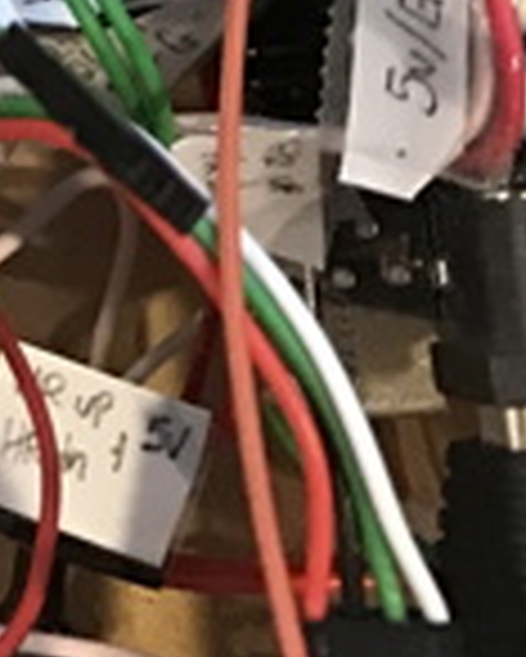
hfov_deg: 9.4
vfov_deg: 11.3
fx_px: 2935
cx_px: -638
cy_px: -736
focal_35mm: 151
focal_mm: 3.99
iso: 100
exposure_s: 1/13
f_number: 1.8
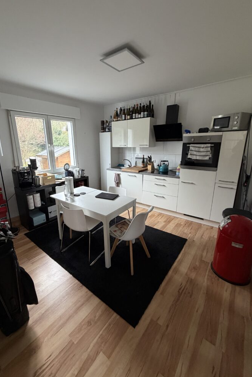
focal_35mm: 15
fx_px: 157
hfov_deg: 77.2
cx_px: 114
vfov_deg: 100.4
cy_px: 185
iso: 320
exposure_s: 1/66
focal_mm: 2.22
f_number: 2.2
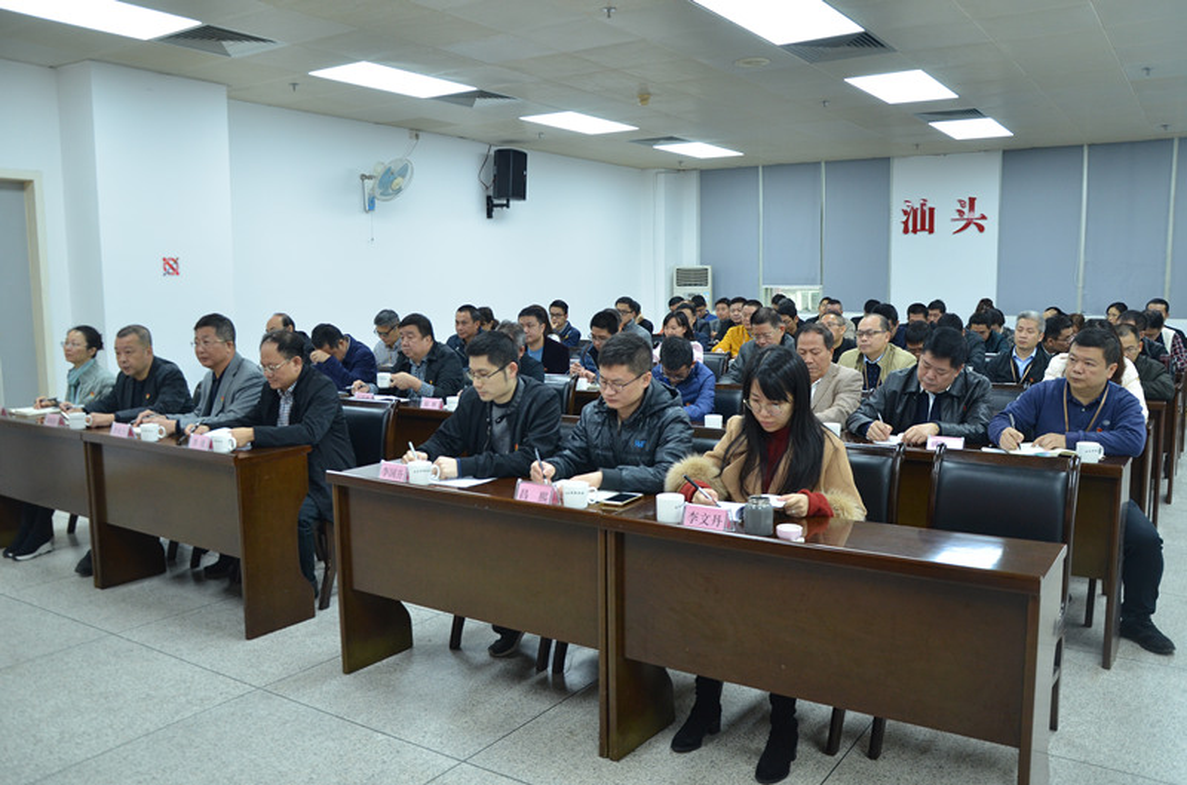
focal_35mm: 27
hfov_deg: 67.5
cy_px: 392
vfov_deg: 47.7
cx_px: 594
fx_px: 888
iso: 500
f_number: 4
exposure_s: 1/60
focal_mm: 18
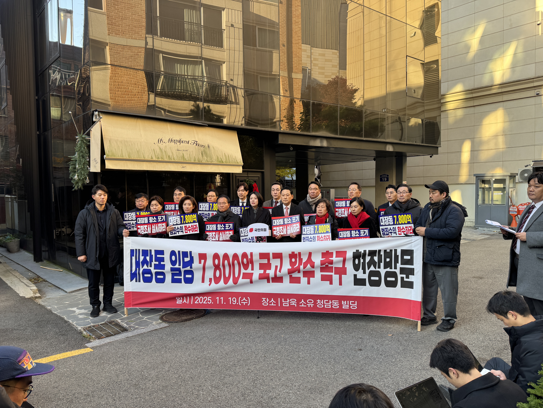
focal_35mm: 24
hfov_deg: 71.6
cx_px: 272
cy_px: 204
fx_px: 376
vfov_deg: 56.8
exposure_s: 1/188
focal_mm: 6.76
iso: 64
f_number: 1.78
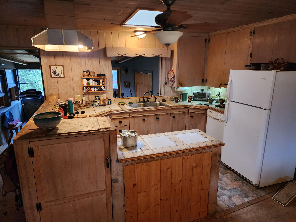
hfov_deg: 73.9
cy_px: 111
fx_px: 197
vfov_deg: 58.9
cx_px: 148
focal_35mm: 23
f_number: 1.8
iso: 500
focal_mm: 6.4
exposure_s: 1/60
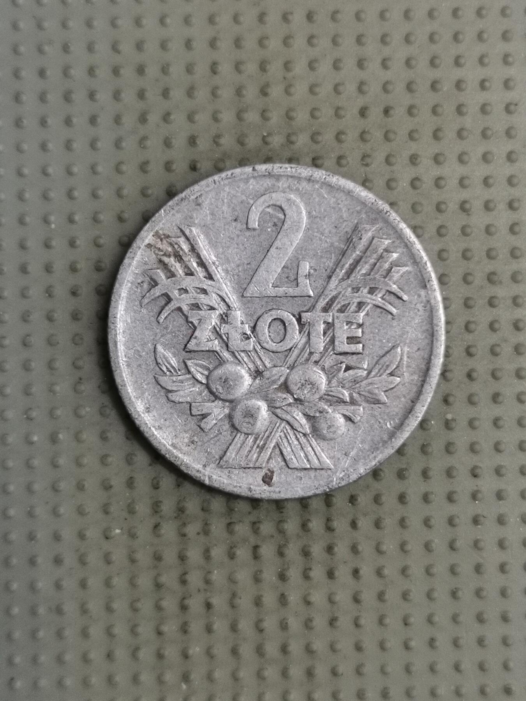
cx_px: 263
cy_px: 350
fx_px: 1054
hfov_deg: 28.0
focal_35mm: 52
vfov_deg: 36.8
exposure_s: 1/30
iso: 320
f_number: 1.8
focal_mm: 4.75
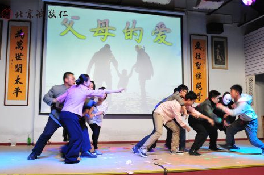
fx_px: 278
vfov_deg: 35.0
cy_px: 84
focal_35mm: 38
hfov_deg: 50.8
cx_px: 133
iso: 640
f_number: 3.2
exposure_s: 1/40
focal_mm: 24
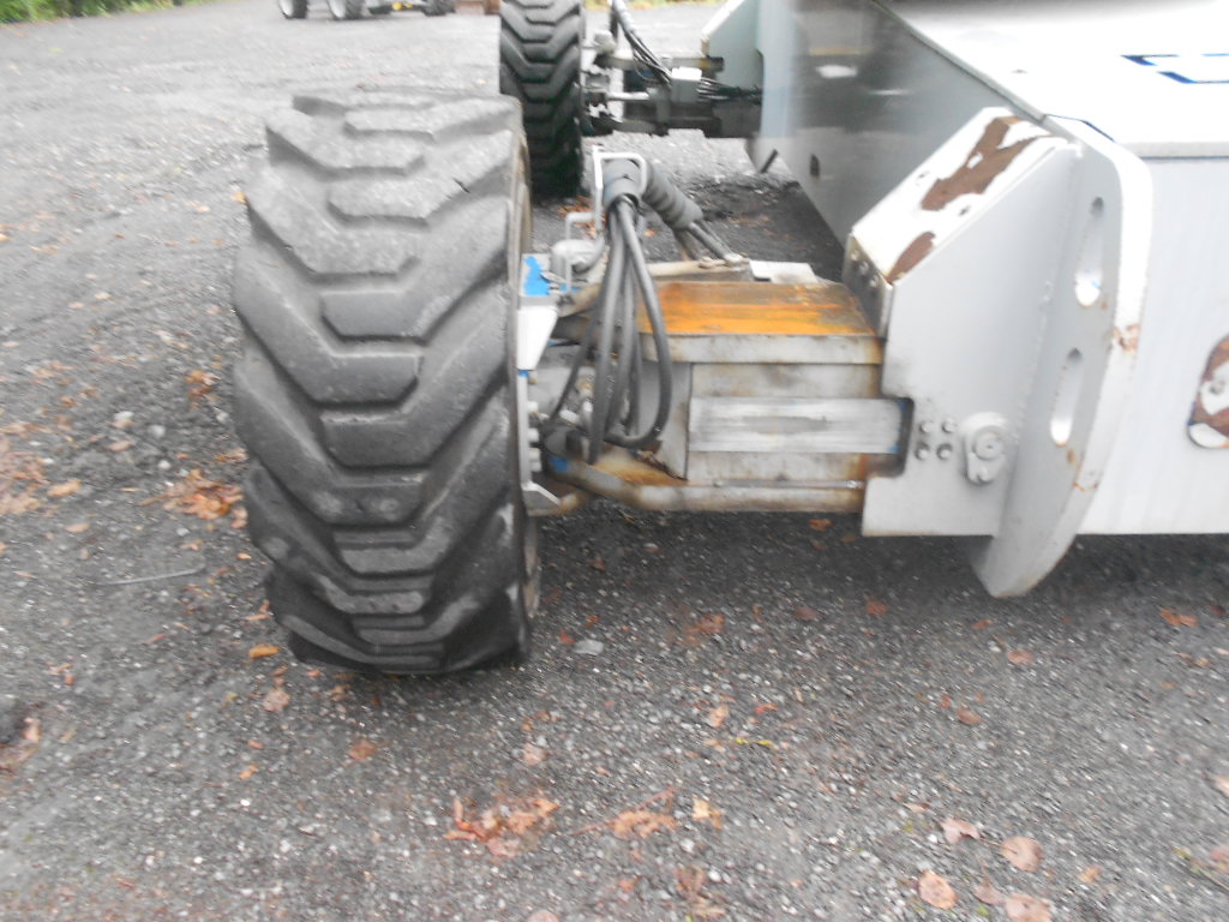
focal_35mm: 26
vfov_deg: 53.1
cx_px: 614
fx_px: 923
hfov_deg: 67.3
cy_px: 461
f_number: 3.2
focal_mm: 4.6
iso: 250
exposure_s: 1/125
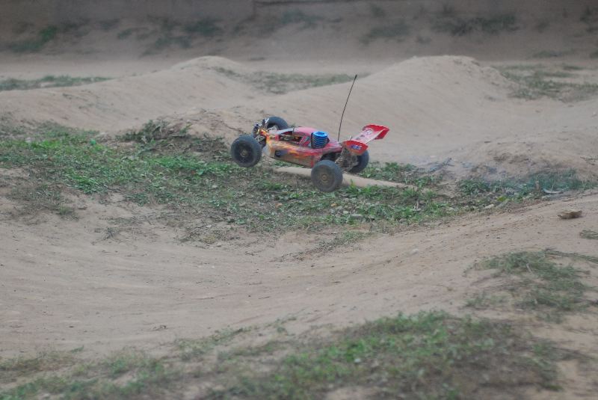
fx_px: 1247
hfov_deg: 27.0
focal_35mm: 75
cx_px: 299
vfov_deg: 18.2
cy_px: 200
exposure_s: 1/3200
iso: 560
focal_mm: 50
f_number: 1.8
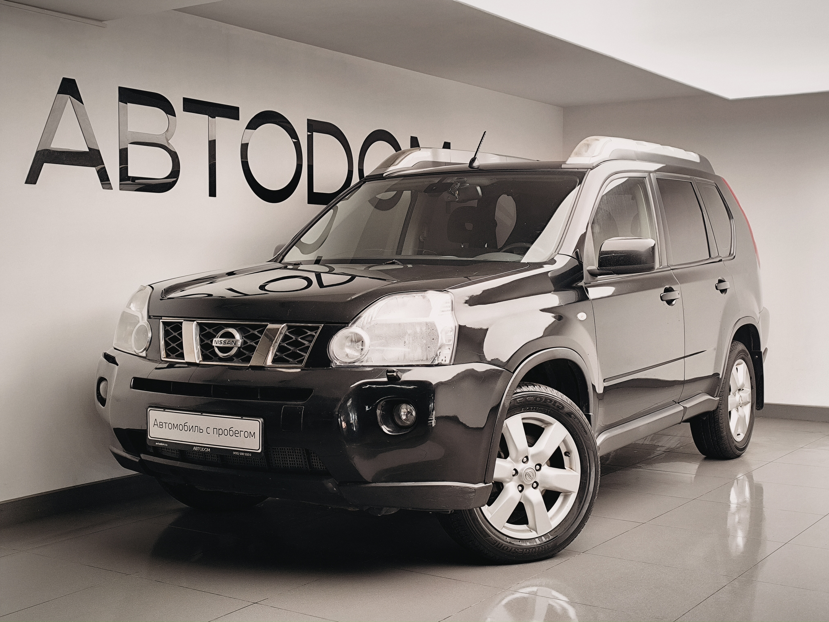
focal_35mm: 46
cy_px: 311
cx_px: 414
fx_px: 1102
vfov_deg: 31.5
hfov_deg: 41.2
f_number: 1.65
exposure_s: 1/100
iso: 125
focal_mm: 6.14
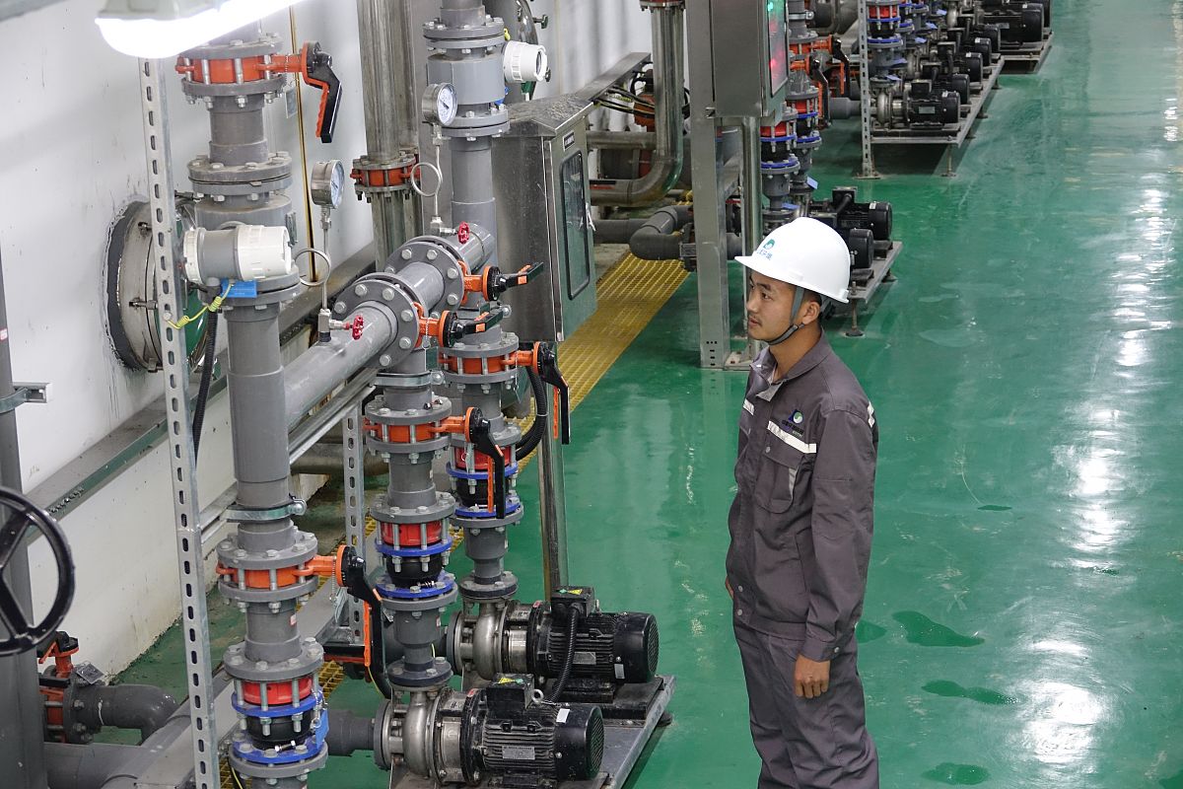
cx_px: 592
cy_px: 394
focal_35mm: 85
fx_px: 2793
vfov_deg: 16.1
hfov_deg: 23.9
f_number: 3.5
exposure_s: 1/20
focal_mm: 31.33
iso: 800
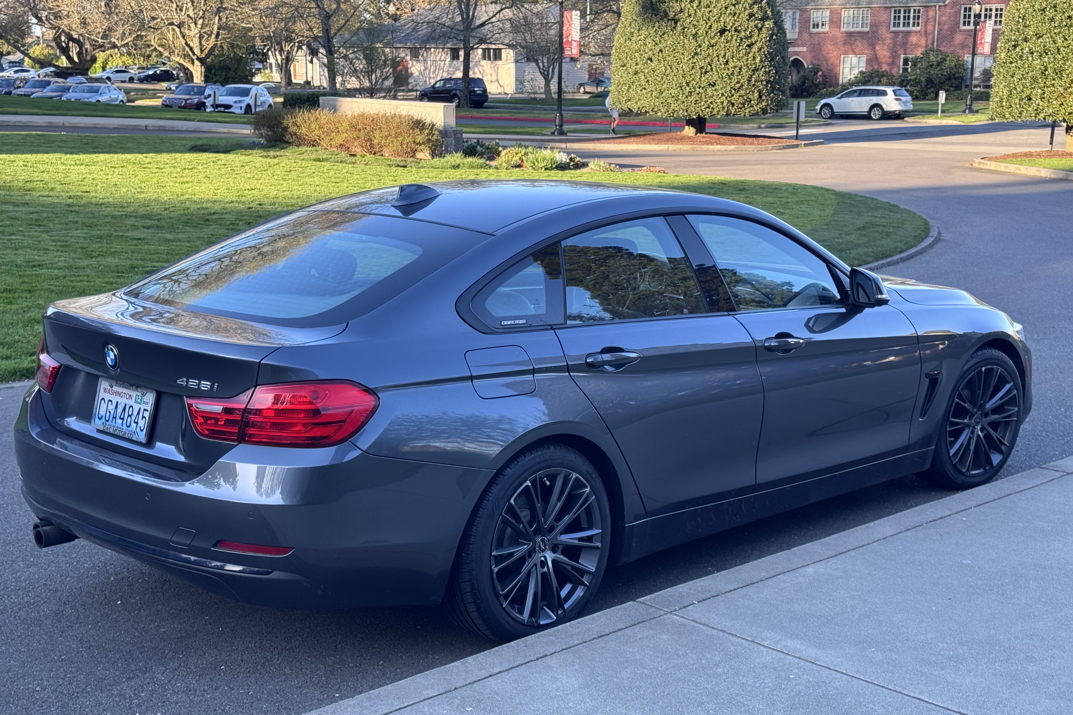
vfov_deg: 27.0
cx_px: 537
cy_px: 390
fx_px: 1490
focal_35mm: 50
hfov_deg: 39.6
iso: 64
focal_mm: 6.76
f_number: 1.78
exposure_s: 1/356
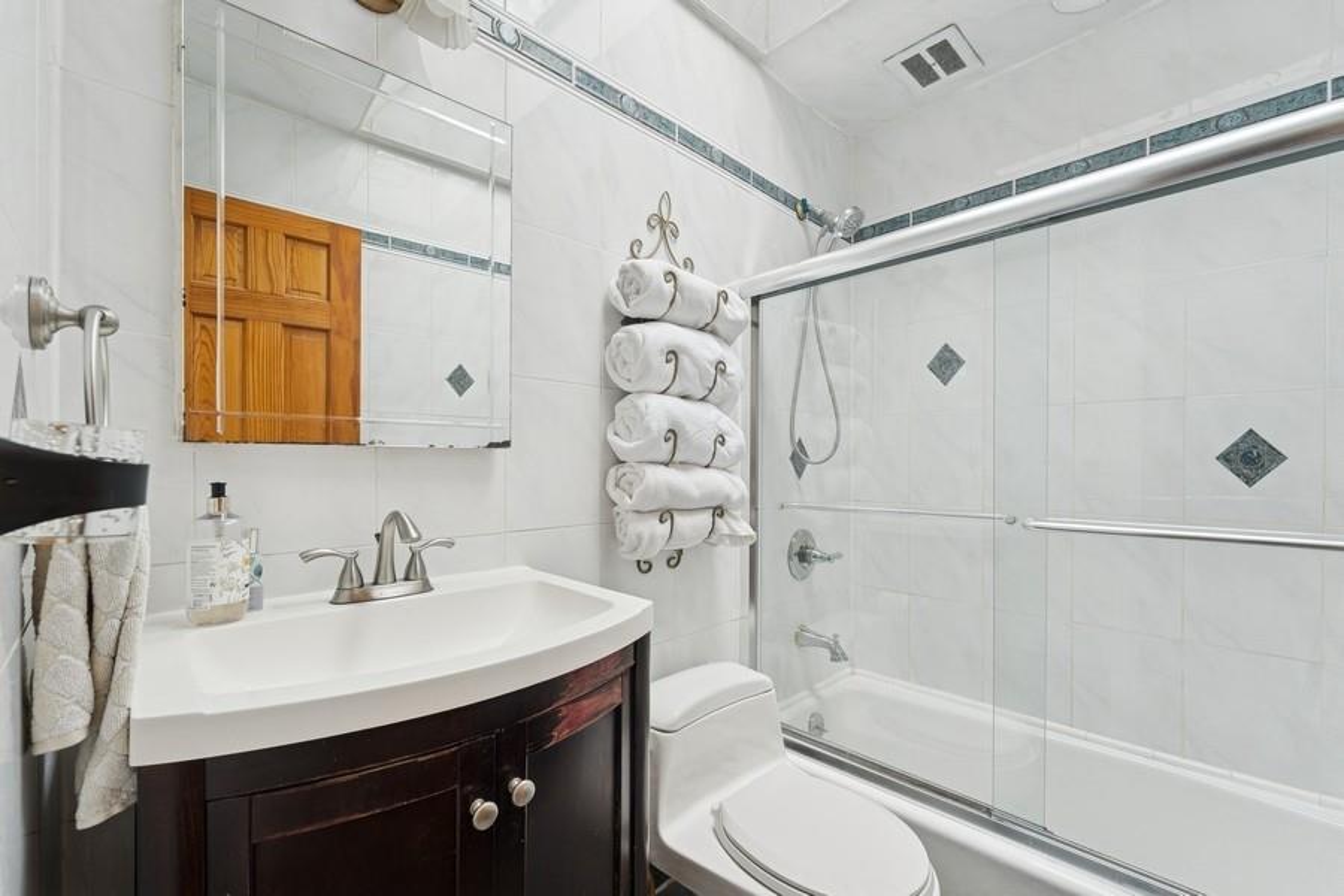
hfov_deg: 104.3
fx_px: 523
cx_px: 672
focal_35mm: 14
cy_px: 448
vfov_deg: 81.2
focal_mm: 14
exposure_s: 1/2.5
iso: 100
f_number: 11
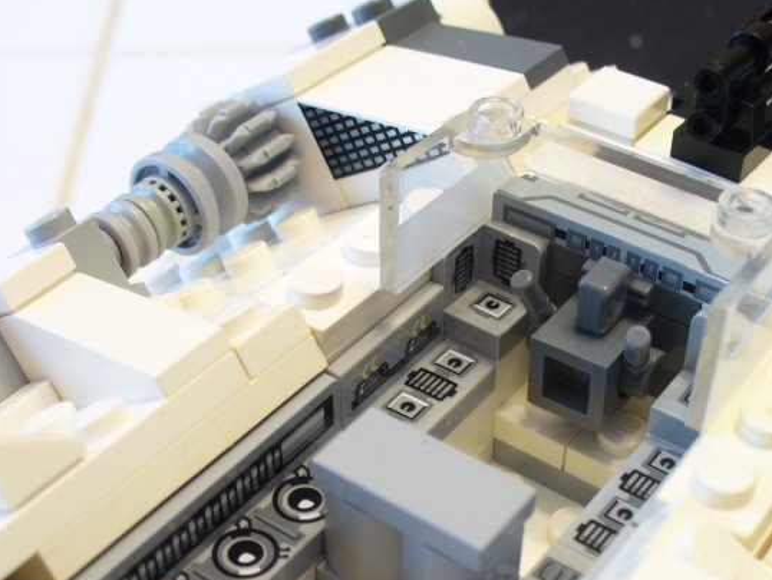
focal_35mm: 55
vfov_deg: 26.3
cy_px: 425
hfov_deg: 34.9
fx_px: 1227
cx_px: 409
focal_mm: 6.1
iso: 100
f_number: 2.8
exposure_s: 1/20
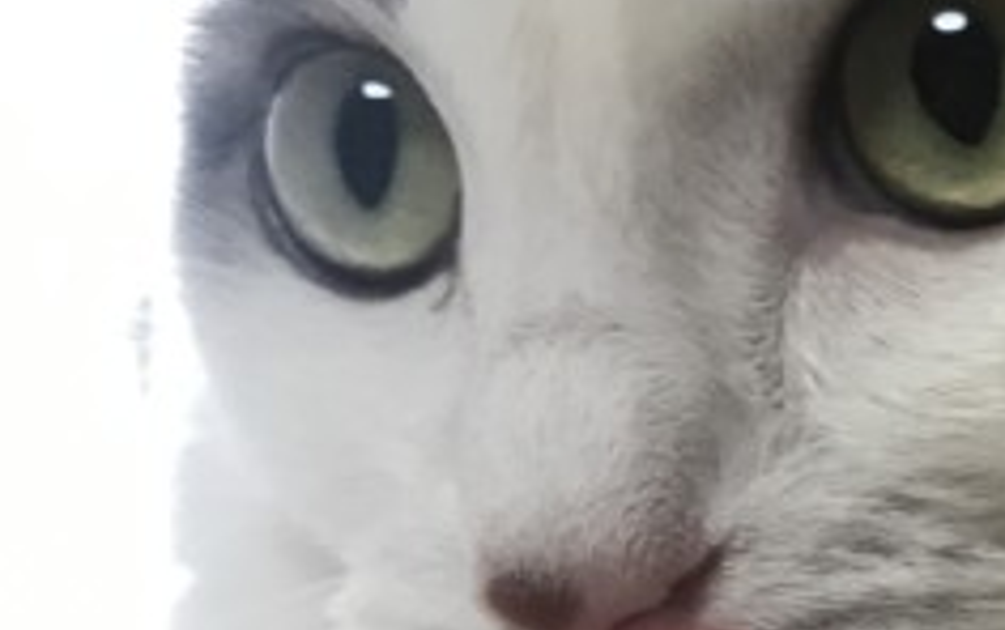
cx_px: 1248
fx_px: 2988
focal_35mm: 109
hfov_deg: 18.0
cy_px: 722
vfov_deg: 11.8
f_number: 1.8
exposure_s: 1/40
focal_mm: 3.99
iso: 25
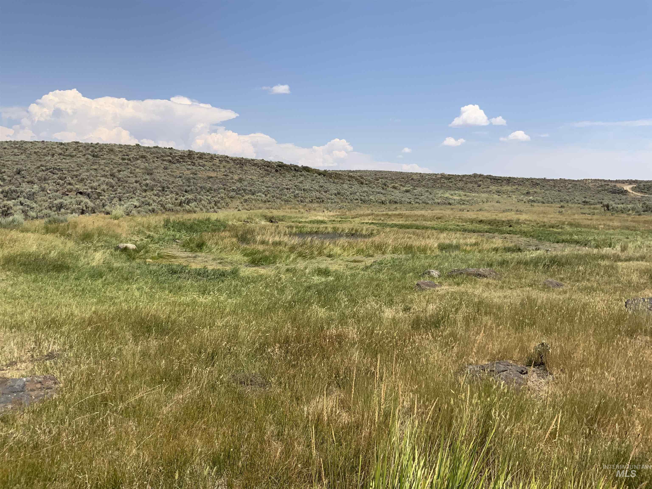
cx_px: 326
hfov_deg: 61.7
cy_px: 244
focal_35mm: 29
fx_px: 546
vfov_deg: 48.2
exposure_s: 1/2667
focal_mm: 3
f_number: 1.8
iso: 16
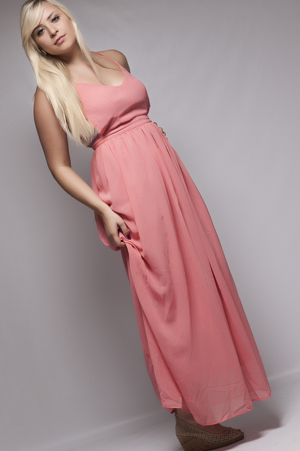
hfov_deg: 17.7
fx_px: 964
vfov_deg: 26.3
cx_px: 147
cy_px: 227
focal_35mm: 77
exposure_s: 1/500
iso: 200
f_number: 11
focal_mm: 50
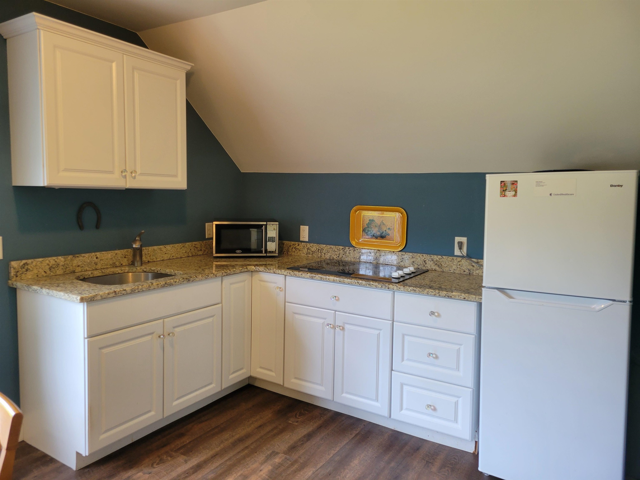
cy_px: 240
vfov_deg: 53.1
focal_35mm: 26
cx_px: 320
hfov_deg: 67.3
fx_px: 481
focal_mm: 5.4
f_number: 1.8
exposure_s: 1/60
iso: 160
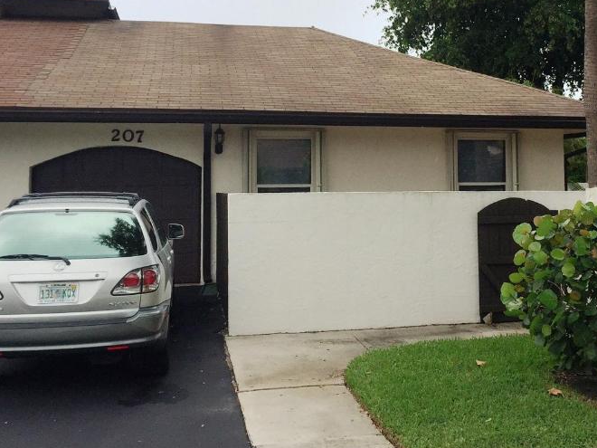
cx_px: 390
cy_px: 138
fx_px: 776
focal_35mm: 45
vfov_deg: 31.8
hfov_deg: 41.6
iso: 32
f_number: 2.2
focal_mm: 4.15
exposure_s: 1/1319
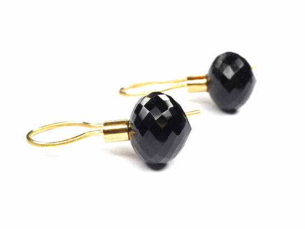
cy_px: 114
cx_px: 152
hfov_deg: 32.2
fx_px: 529
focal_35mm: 60
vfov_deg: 24.4
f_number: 16
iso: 640
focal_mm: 30
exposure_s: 1/80
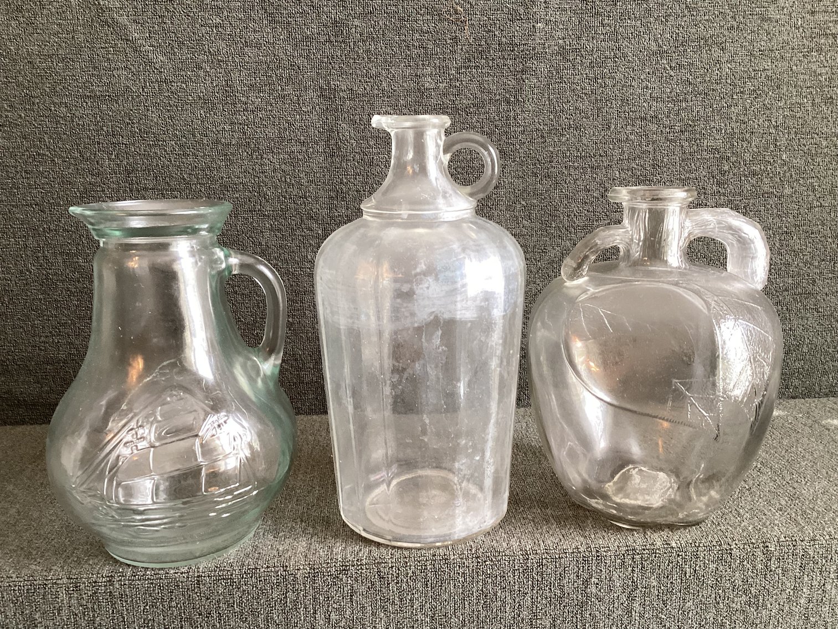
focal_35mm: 31
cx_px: 419
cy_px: 314
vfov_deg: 45.4
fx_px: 751
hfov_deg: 58.3
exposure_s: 1/50
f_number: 2.4
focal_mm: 3.3
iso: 125
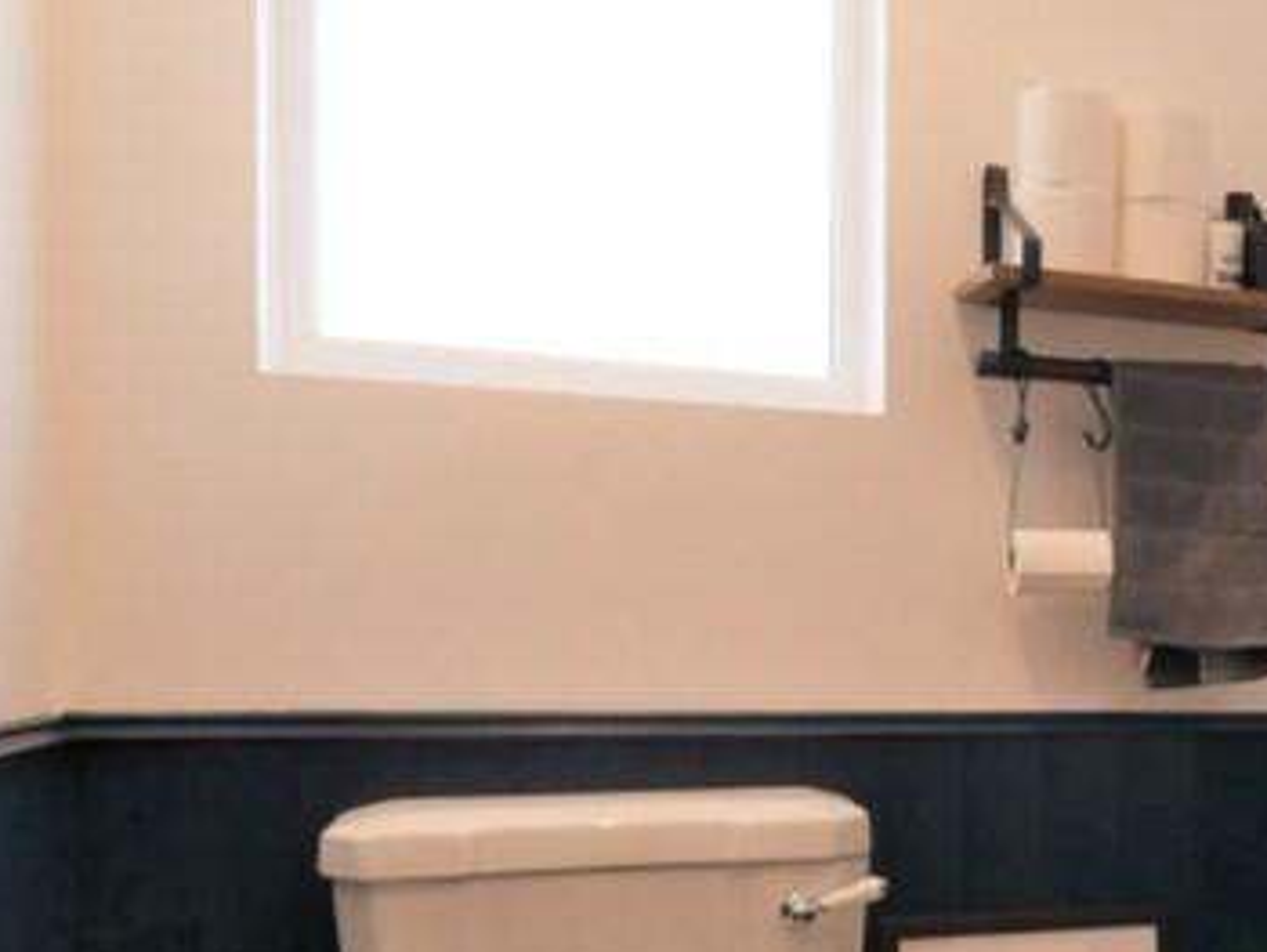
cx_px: 1343
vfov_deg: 34.6
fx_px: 1502
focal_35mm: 41
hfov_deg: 38.9
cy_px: 686
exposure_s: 1/60
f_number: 4
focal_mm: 7
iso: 320
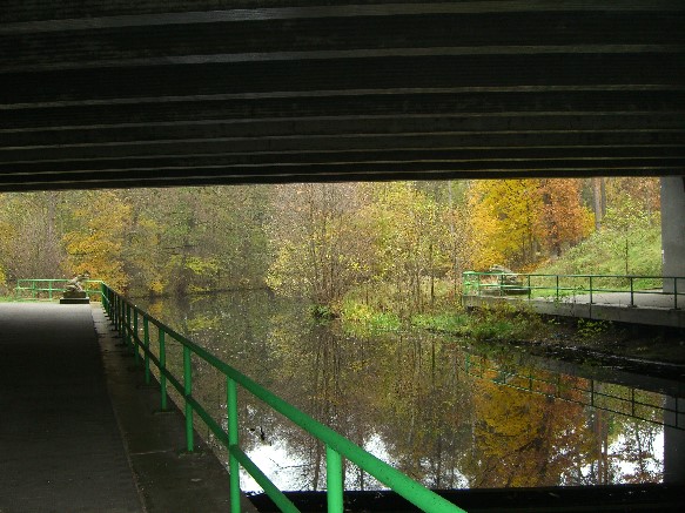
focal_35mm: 38
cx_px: 342
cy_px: 256
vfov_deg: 37.7
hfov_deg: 49.0
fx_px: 752
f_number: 2.8
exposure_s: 1/60
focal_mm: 7.9
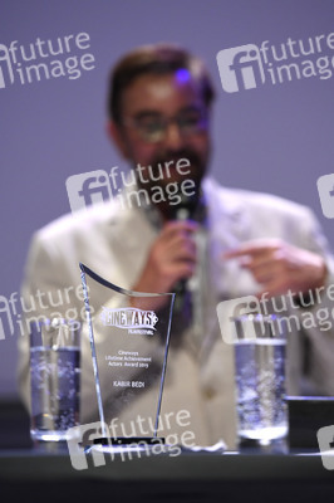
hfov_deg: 8.1
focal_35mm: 170
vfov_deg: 12.1
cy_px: 252
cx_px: 167
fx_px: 2370
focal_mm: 170
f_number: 2.8
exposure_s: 1/160
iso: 2500
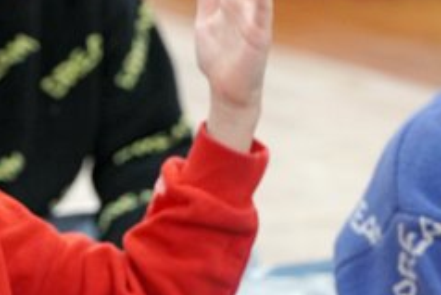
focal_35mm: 511
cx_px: -57
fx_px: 6263
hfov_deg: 4.0
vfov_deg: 2.7
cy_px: 186
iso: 2500
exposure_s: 1/160
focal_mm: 135
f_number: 4
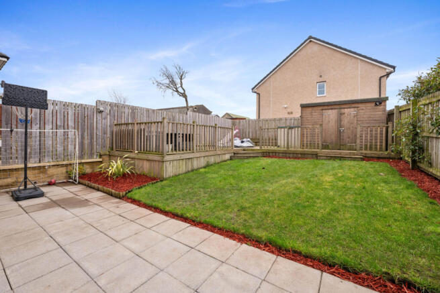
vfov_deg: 81.2
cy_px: 146
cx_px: 220
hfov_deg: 104.2
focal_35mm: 14
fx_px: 171
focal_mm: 14
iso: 640
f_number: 5.6
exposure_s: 1/160
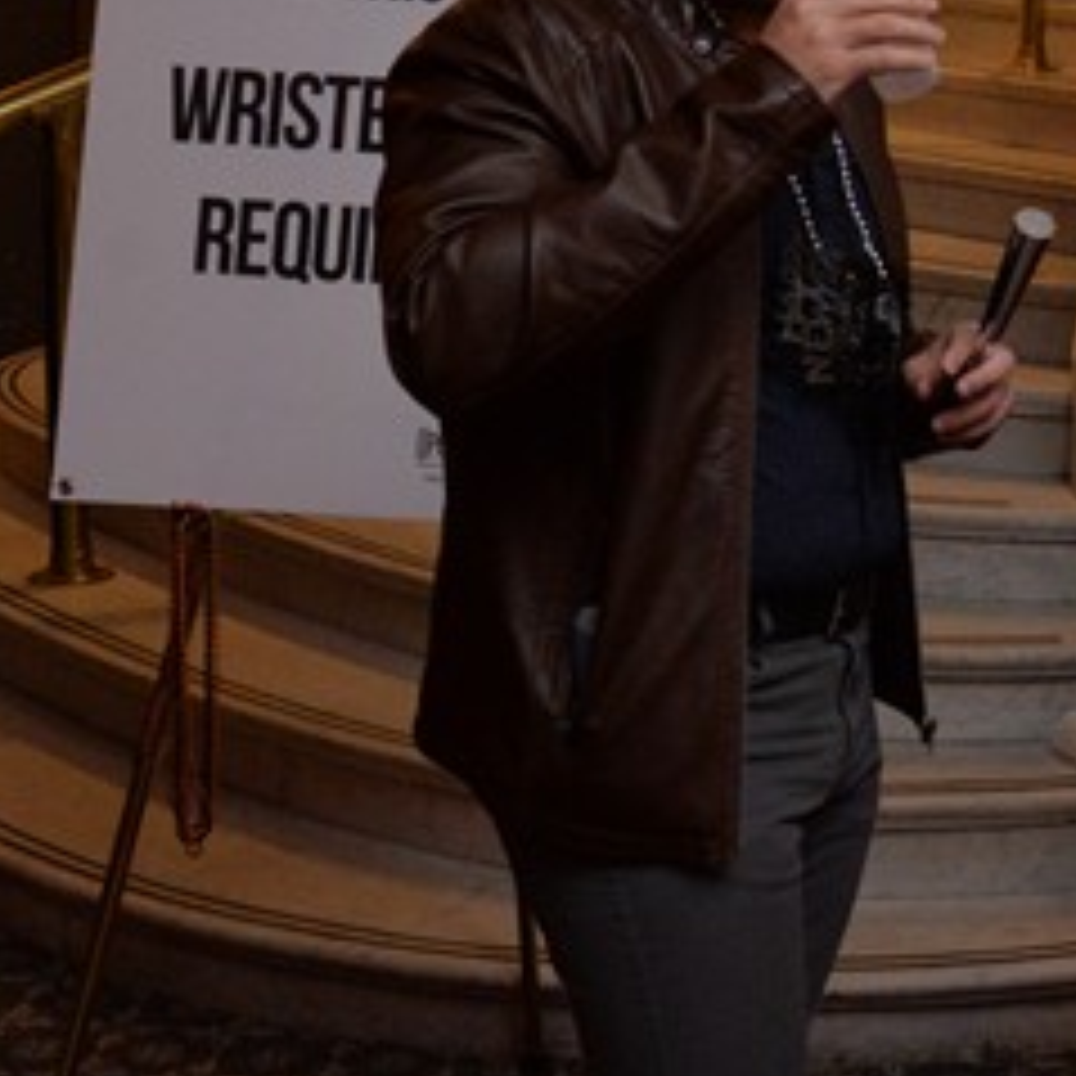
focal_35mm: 71
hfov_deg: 21.0
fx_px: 2497
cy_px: 272
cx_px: 1562
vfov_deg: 24.1
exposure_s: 1/80
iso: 2000
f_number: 5.6
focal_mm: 20
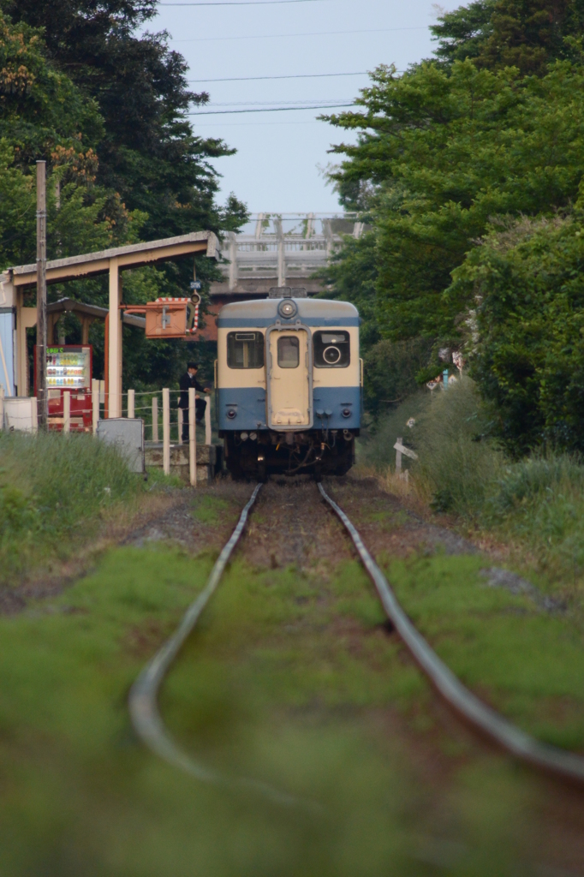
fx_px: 19722
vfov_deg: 2.5
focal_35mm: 810
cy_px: 438
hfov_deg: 1.7
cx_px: 292
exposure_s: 1/125
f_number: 4.5
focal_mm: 300
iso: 400
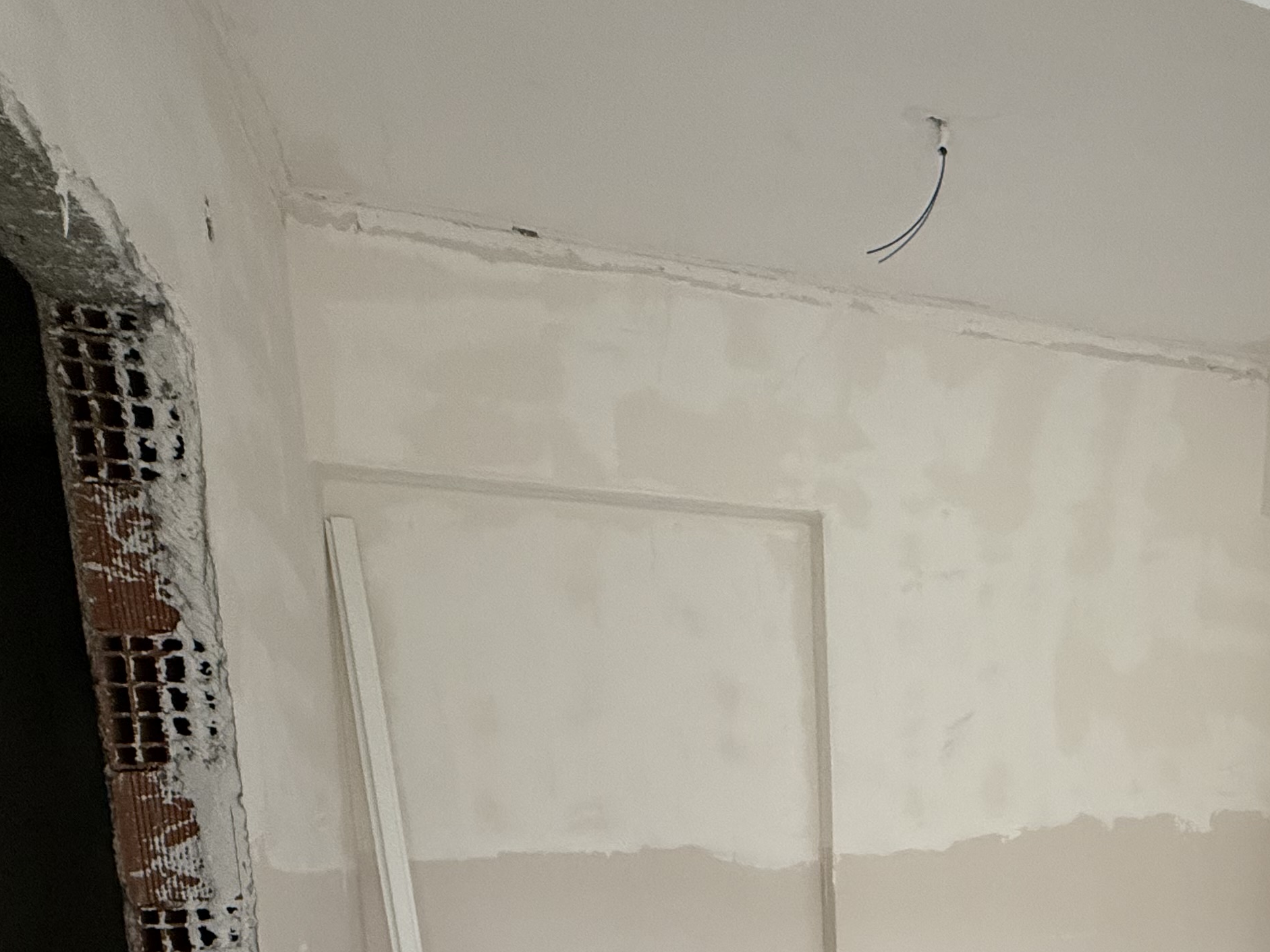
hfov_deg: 54.9
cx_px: 1051
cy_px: 946
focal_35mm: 30
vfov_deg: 41.0
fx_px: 1101
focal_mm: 2.22
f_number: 2.2
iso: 320
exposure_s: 1/60
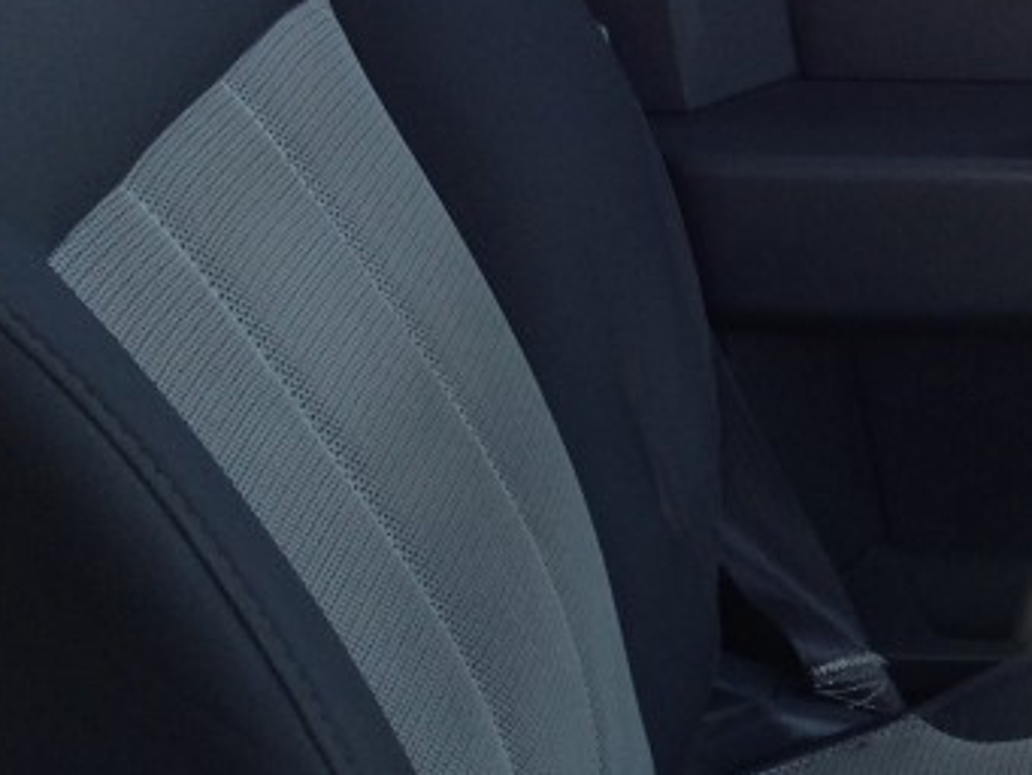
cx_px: 1023
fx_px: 2953
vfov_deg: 14.9
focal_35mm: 99
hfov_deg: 19.3
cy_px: 445
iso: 50
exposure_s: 1/141
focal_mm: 4.12
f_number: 2.4
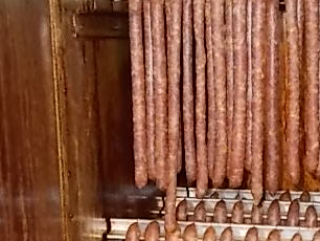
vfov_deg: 16.0
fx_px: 851
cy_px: 200
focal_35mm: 92
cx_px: 252
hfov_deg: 21.1
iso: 200
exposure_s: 1/30
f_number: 4.2
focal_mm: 7.9
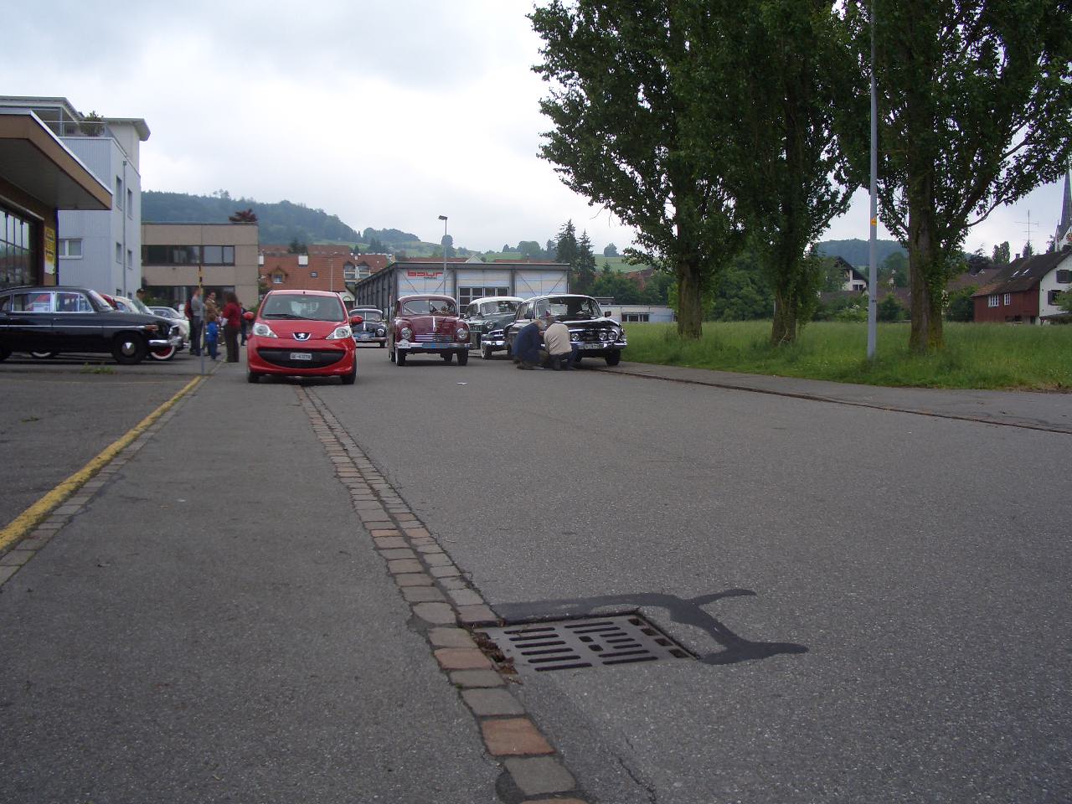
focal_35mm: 35
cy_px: 402
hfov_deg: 52.6
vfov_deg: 40.7
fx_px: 1084
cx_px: 536
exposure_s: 1/250
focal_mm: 5.8
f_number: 4.3
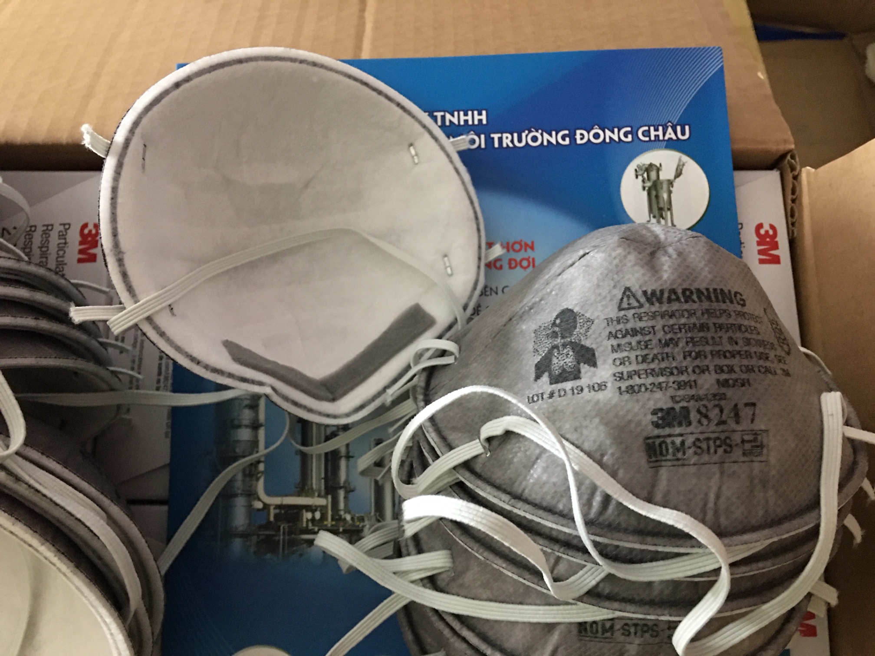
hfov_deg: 61.7
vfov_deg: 48.2
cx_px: 438
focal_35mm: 29
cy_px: 328
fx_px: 733
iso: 160
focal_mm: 4.15
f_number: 2.2
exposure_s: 1/8
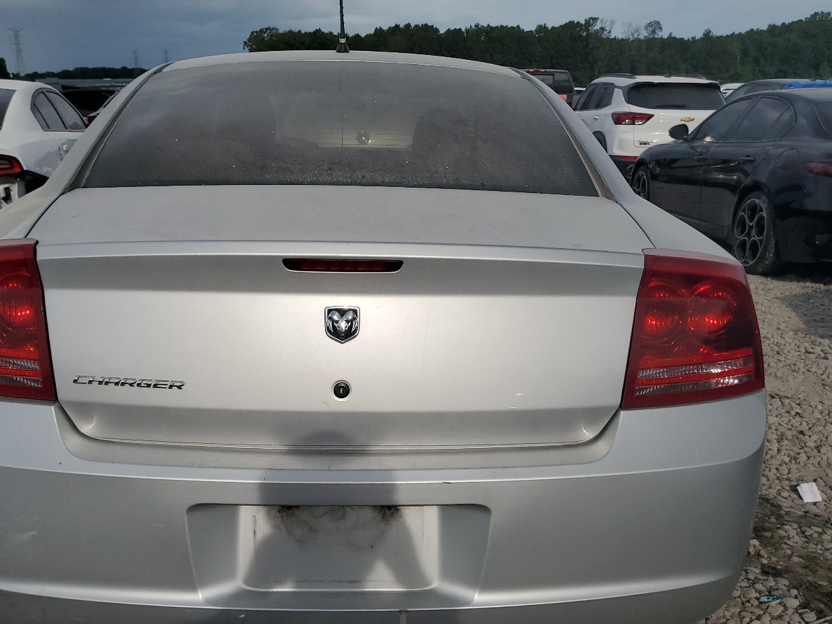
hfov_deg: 53.7
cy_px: 360
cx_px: 351
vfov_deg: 41.7
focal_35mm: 34
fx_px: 817
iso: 50
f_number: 1.5
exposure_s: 1/10000
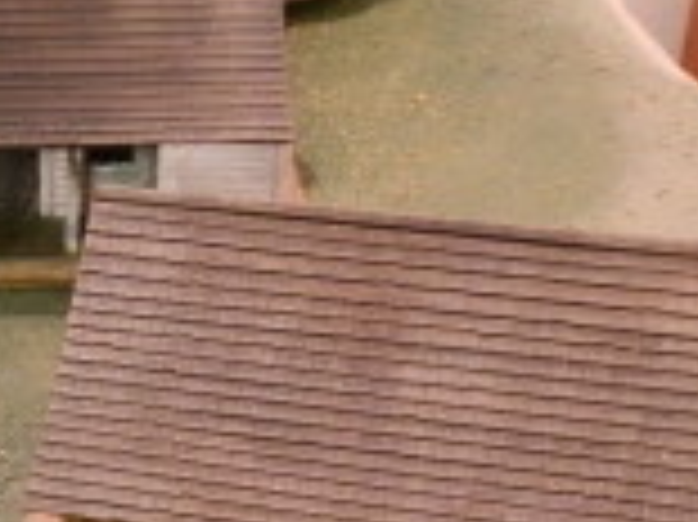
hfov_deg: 19.5
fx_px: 1954
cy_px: 446
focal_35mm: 97
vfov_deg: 15.1
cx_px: -41
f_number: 3.1
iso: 250
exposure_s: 1/8
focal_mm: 5
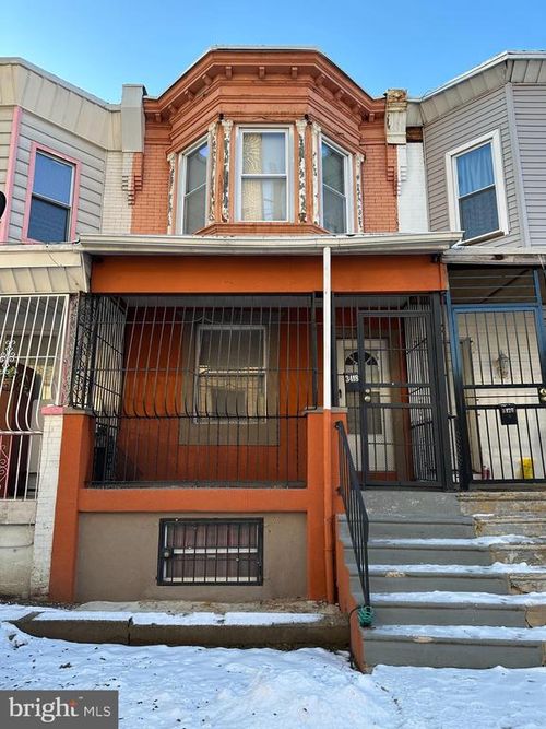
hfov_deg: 56.8
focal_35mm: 24
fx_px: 505
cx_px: 273
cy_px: 364
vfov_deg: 71.6
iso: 80
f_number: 1.78
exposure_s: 1/426
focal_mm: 6.86
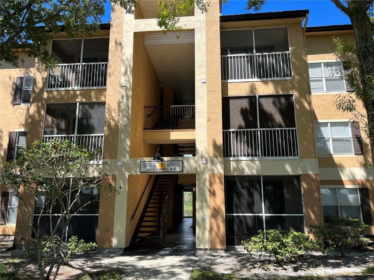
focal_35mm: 26
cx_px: 187
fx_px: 281
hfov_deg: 67.3
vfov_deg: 53.1
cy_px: 140
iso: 50
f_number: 1.5
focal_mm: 5.7
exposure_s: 1/1838
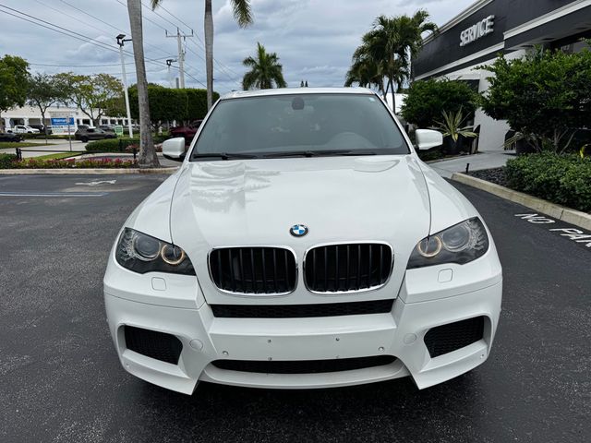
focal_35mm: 24
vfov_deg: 56.8
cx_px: 296
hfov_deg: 71.6
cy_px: 222
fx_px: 410
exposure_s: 1/5348
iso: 80
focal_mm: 6.76
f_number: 1.78
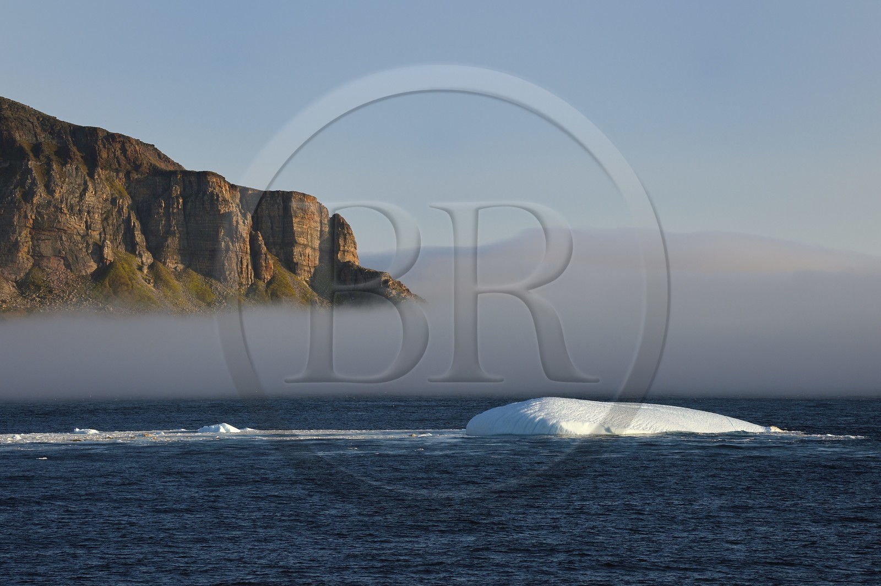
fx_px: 4892
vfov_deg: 6.9
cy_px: 293
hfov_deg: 10.3
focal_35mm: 200
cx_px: 440
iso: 200
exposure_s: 1/320
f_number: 11
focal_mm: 200
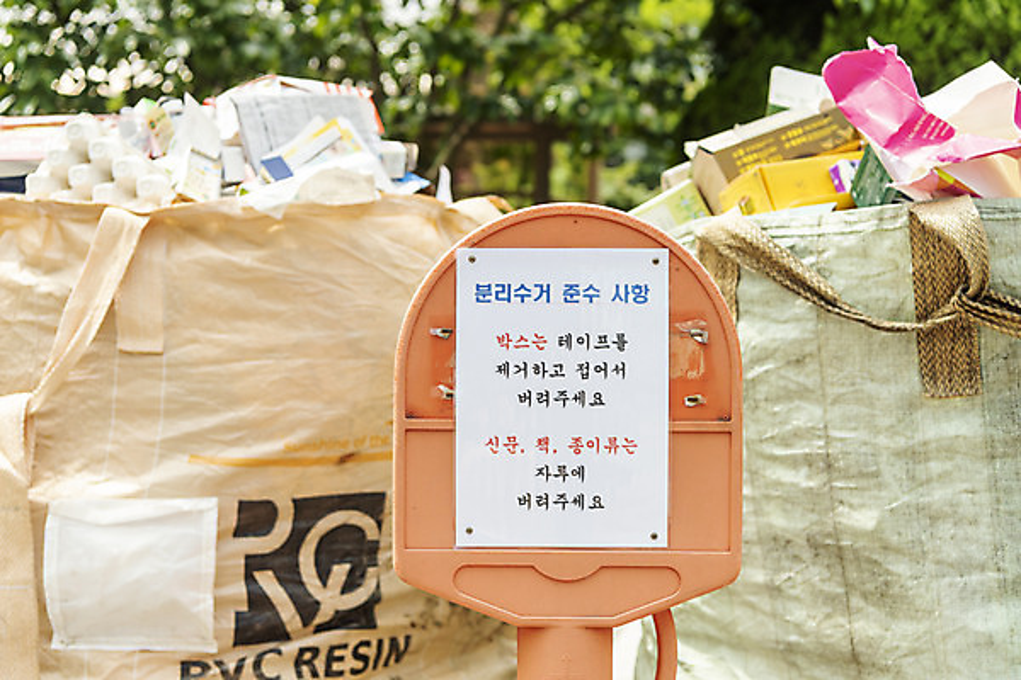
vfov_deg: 27.0
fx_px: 1418
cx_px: 510
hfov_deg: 39.6
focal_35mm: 50
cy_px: 340
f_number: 4
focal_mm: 50
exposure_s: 1/320
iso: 125
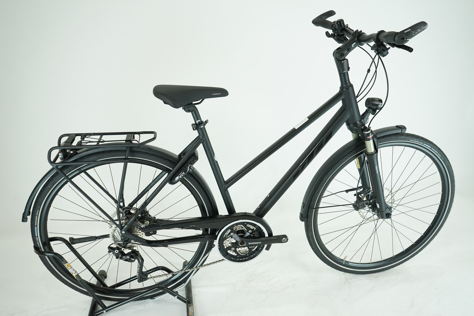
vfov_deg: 46.4
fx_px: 369
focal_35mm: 28
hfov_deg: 65.5
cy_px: 158
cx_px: 237
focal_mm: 28
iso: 1600
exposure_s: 1/200
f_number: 6.3
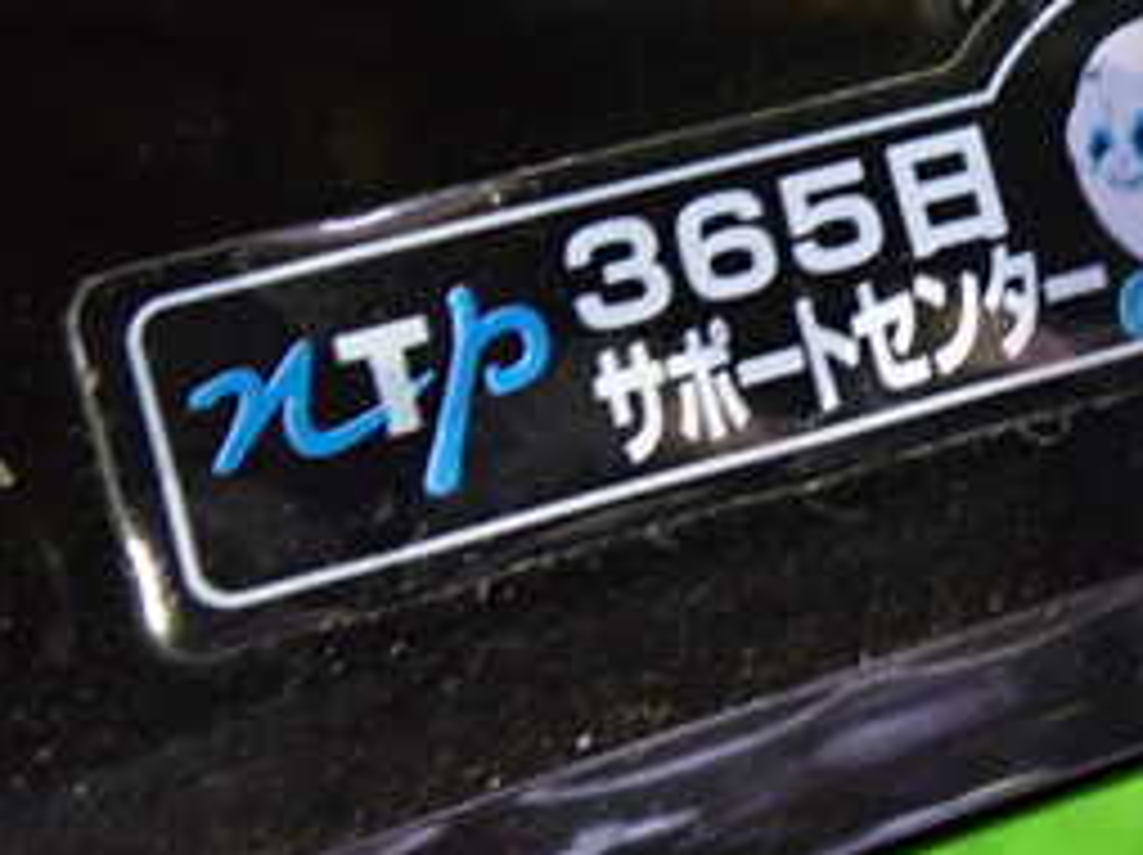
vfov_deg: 20.5
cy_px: 220
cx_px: 1202
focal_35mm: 71
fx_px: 2342
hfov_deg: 25.7
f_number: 2.3
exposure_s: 1/20
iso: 800
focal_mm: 5.4
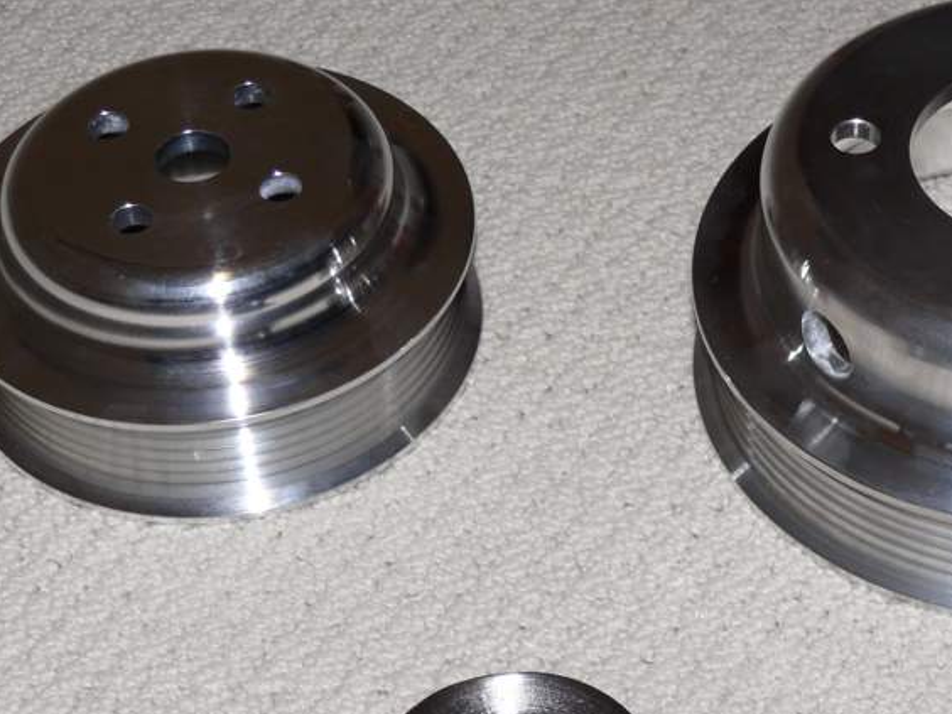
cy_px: 408
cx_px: 694
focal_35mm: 102
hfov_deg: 19.2
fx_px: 2805
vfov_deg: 14.5
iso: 100
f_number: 3.2
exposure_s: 1/30
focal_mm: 12.3
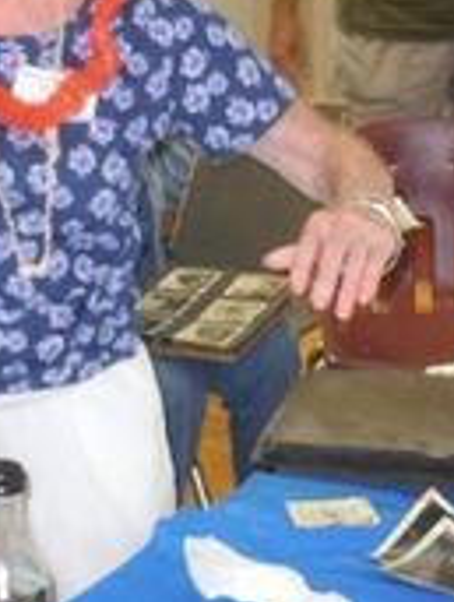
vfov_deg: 18.5
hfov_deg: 14.1
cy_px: 109
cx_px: 116
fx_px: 1829
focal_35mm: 105
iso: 640
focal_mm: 8.1
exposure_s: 1/30
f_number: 4.6
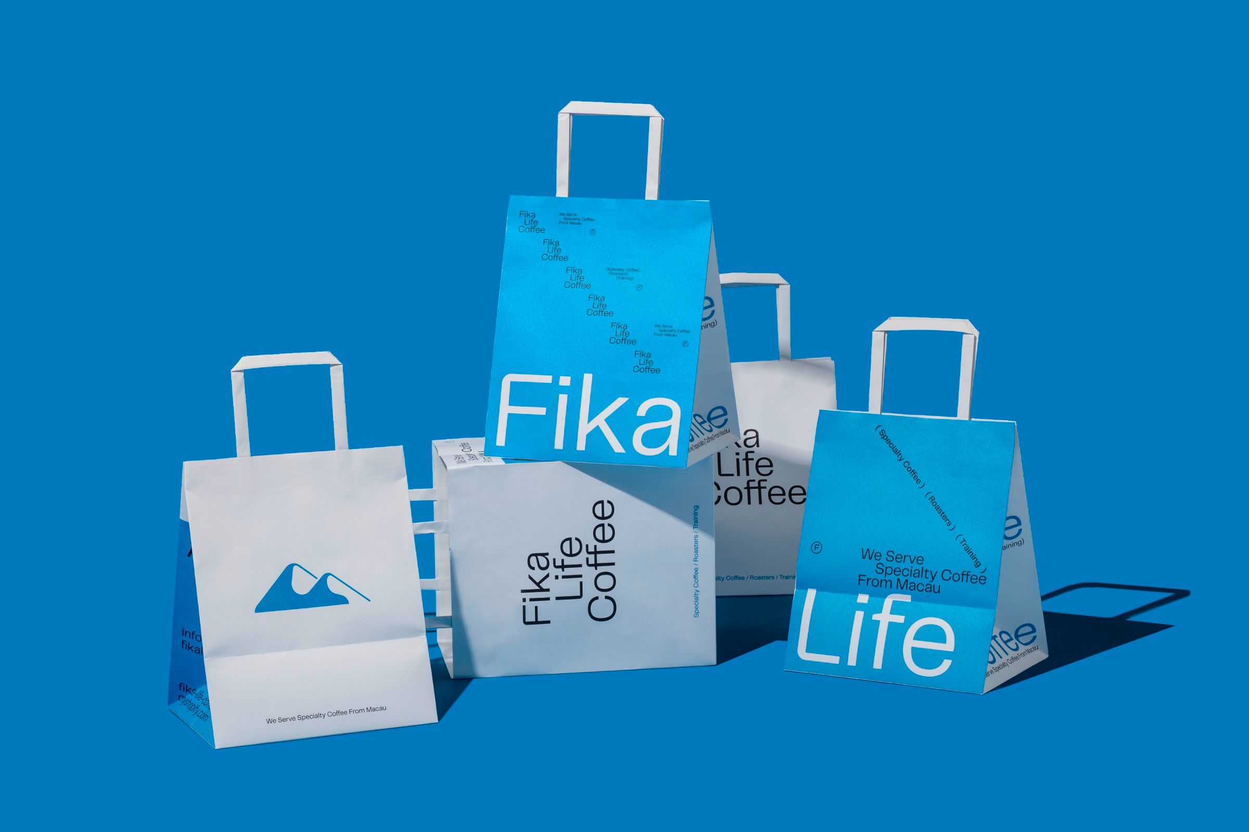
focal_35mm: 82
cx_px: 624
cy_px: 416
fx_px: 2845
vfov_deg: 16.7
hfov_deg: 24.8
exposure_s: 1/160
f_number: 18
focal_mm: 82
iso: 100
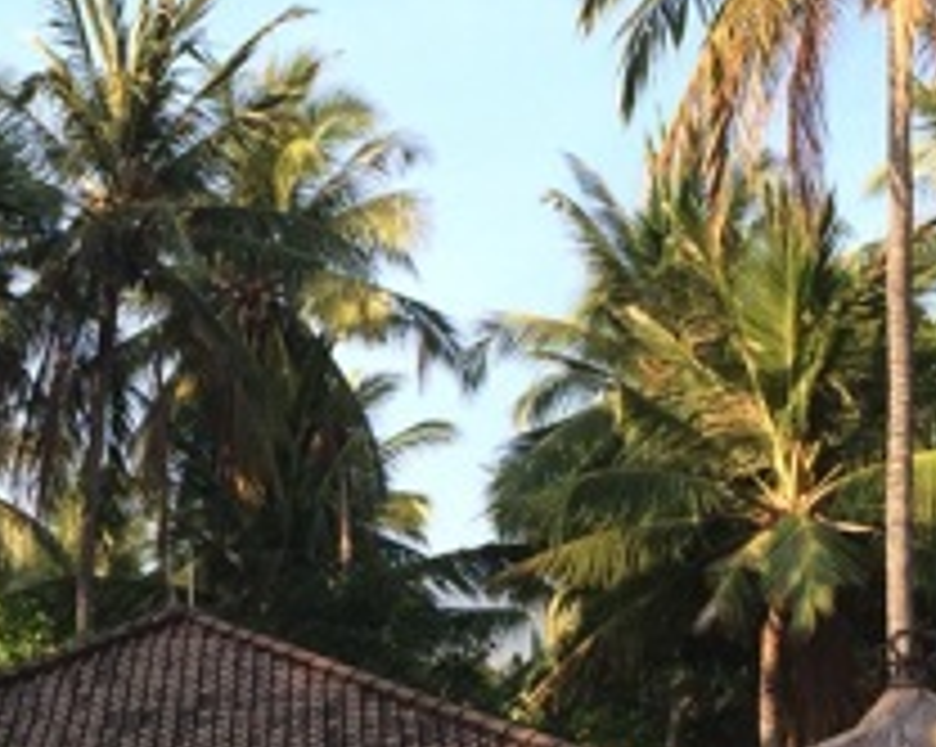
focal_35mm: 109
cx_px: 32
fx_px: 3017
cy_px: 783
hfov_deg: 17.3
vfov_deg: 13.9
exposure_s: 1/427
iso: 32
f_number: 2.2
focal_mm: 4.15
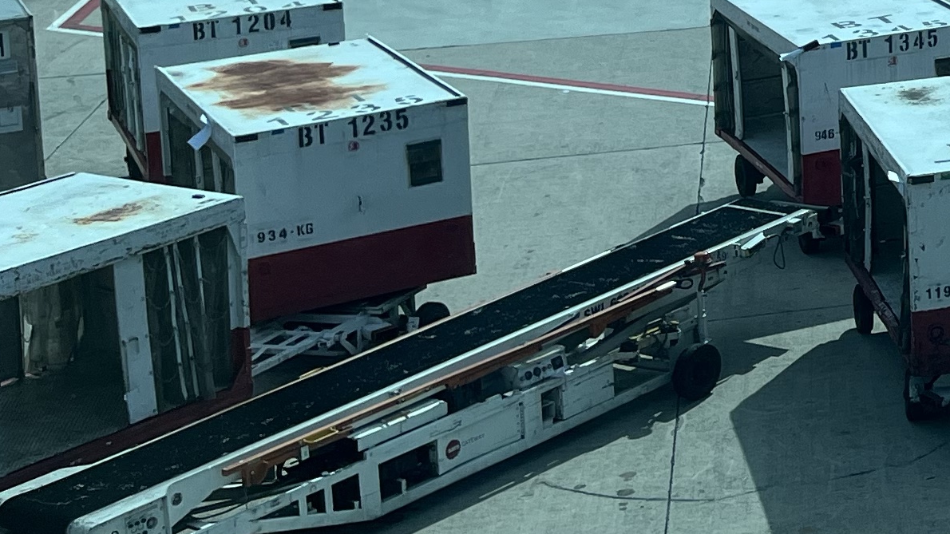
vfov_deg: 11.9
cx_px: 1578
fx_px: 2418
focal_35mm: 96
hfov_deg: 18.6
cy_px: -308
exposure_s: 1/2101
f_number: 1.6
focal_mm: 5.1
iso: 50
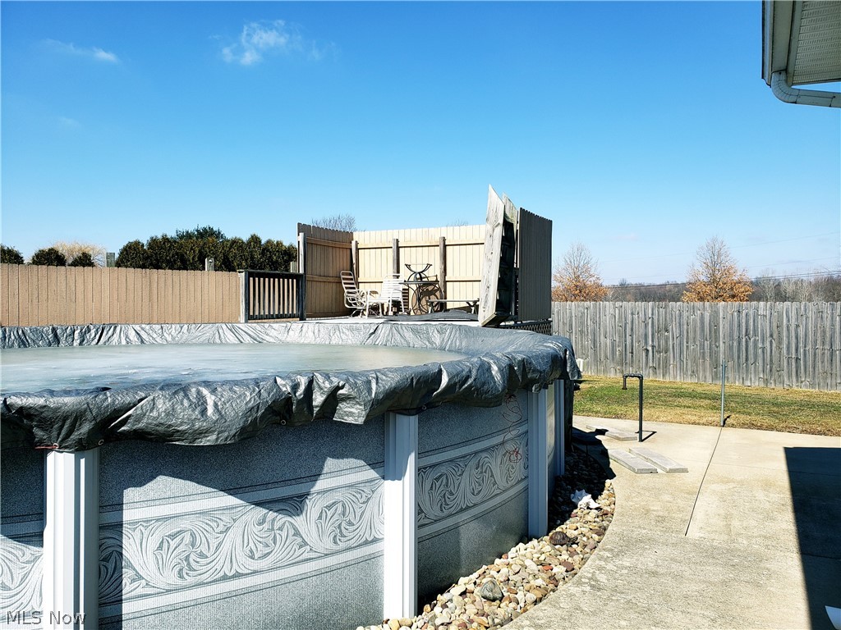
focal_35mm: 26
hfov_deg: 67.3
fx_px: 632
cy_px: 315
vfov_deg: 53.1
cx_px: 420
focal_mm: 4.3
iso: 50
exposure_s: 1/1431
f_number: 2.4
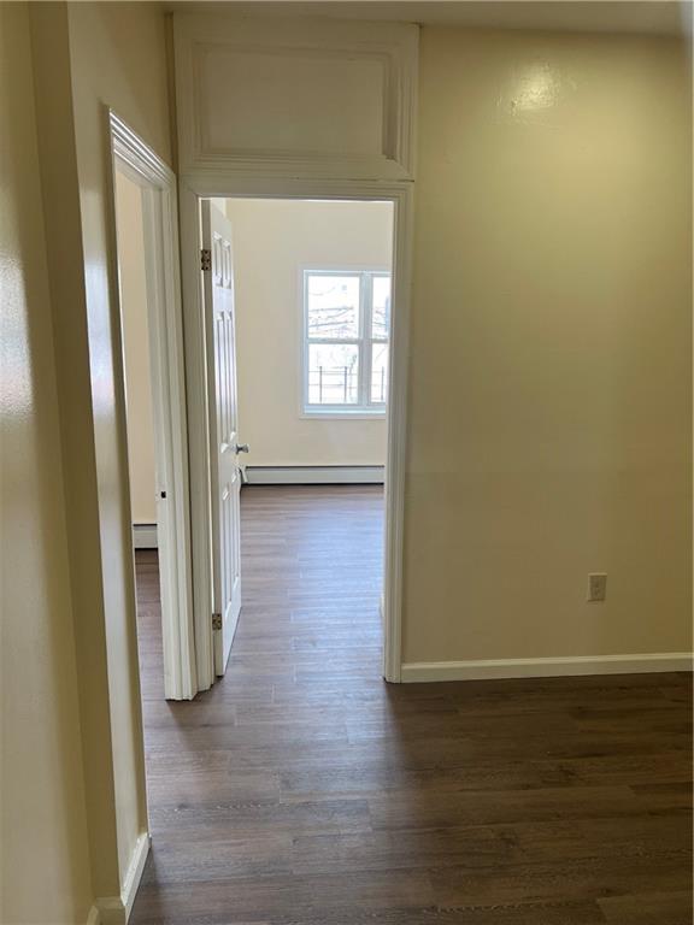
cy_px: 462
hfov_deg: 53.1
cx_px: 347
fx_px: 695
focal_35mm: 26
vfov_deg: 67.3
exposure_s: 1/120
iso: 64
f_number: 1.5
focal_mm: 5.7
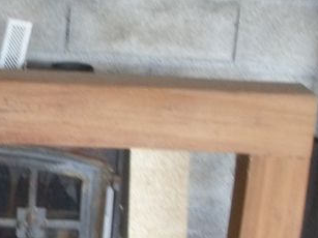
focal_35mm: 114
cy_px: 197
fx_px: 1047
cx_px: -22
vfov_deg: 12.9
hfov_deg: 16.8
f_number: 3.1
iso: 160
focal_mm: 6.3
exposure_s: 1/25
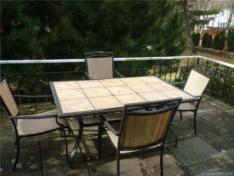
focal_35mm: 29
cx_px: 117
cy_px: 88
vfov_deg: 48.2
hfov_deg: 61.7
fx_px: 196
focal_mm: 5.2
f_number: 3.3
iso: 80
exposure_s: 1/100
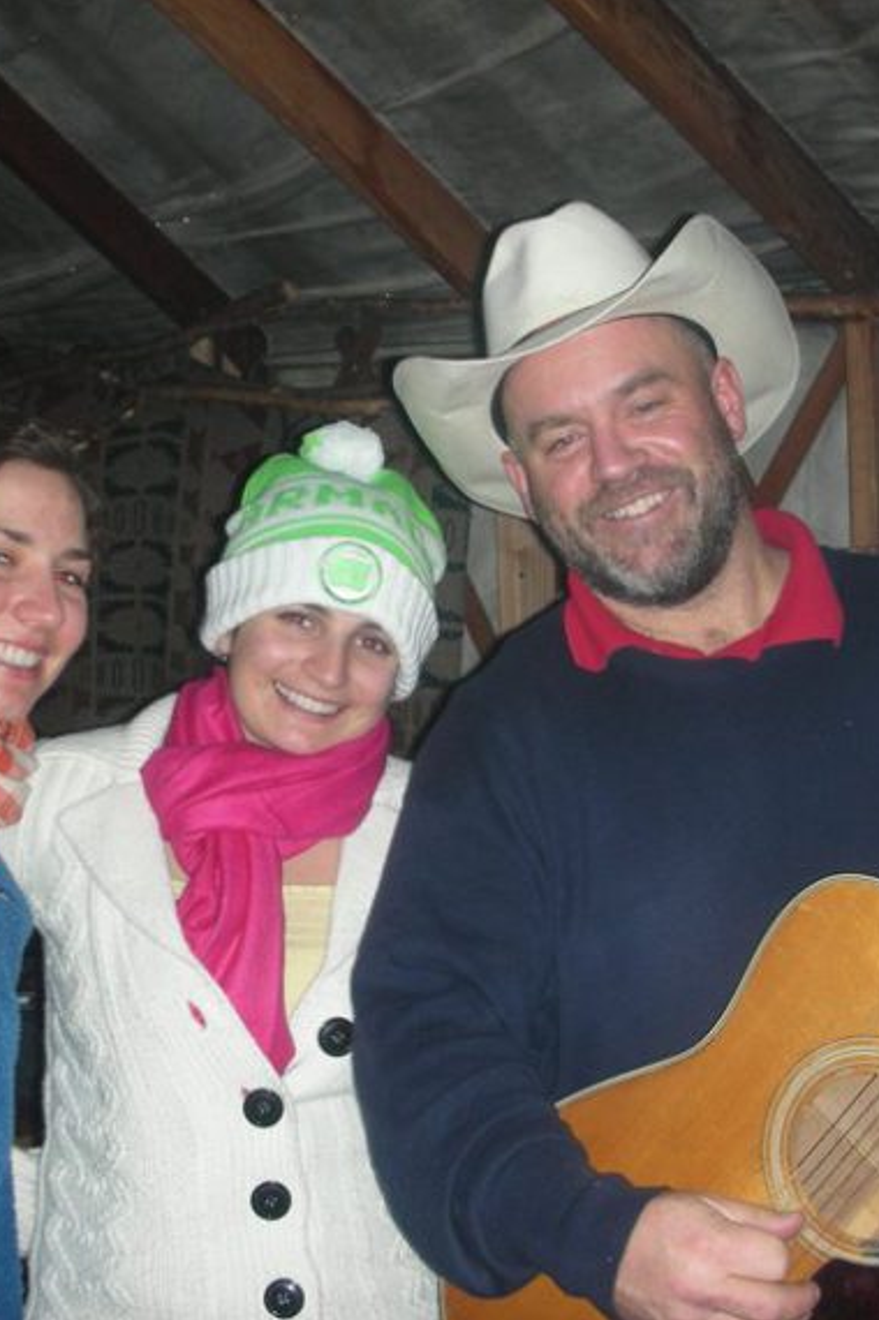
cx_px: 412
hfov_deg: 27.5
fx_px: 1797
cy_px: 659
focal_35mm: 49
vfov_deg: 40.4
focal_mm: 5.8
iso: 93
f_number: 3
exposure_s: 1/60.1
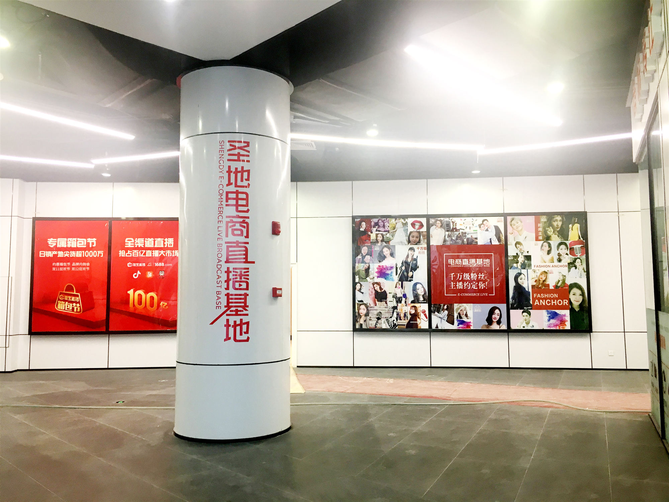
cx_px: 334
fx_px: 560
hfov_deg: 61.7
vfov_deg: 48.2
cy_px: 251
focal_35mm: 29
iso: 64
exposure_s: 1/33
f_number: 2.2
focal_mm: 4.15
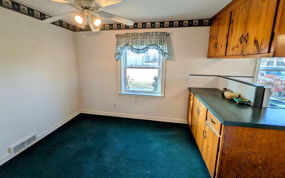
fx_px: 117
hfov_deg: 101.4
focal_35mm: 15
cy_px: 80
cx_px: 142
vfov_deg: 74.6
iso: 68
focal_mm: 1.83
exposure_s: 1/120
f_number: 2.2
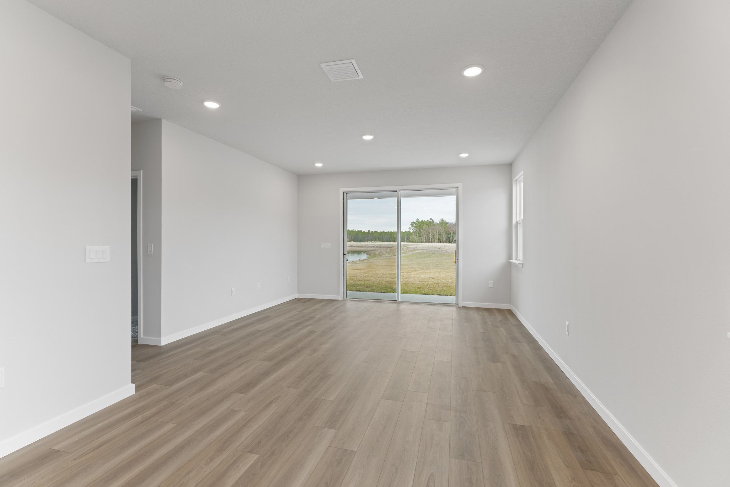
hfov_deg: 96.4
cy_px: 244
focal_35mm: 16
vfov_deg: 73.4
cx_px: 365
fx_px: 326
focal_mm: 16.1
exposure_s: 1/15
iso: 320
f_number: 9
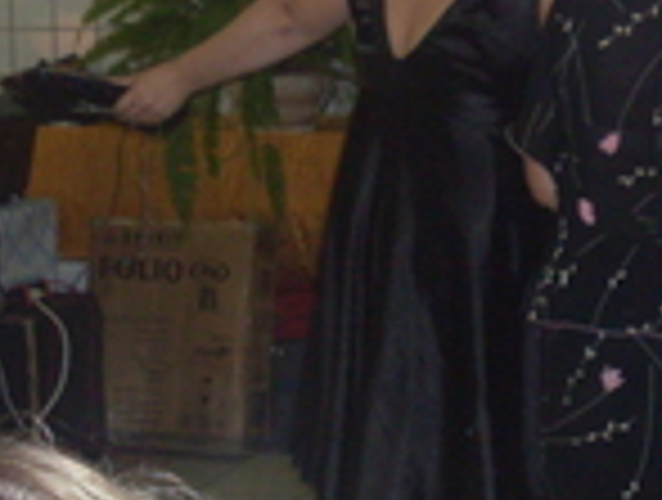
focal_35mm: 116
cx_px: 667
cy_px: 108
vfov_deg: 12.8
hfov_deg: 16.6
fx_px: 2224
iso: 160
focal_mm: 6.3
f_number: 2.8
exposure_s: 1/45
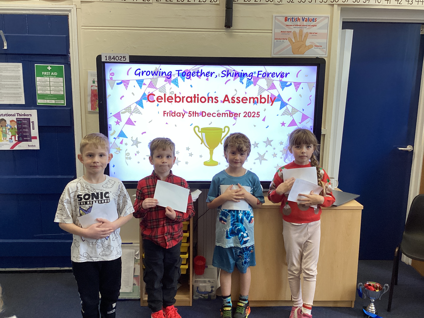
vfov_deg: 45.4
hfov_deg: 58.4
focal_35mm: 31
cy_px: 159
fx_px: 380
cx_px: 212
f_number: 2.4
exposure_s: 1/60
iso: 80
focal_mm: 3.3
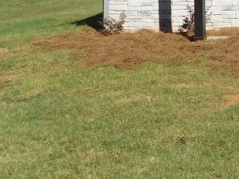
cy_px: -67
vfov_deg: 14.3
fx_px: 677
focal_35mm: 98
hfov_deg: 16.1
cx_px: 462
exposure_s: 1/500
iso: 125
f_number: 6.8
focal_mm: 4.5
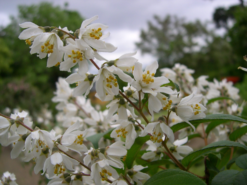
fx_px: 271
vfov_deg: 37.7
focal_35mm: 38
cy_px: 92
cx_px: 124
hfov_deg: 49.0
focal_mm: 8
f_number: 2.8
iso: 100
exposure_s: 1/617
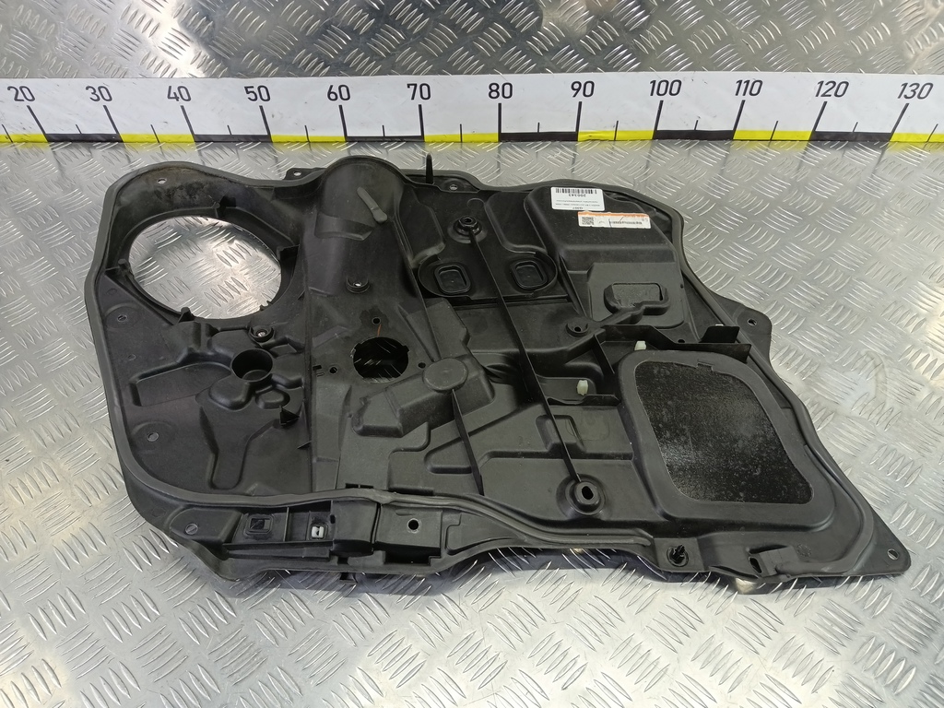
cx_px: 472
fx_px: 627
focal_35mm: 23
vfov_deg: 58.9
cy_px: 354
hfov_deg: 73.9
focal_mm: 4.11
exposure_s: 1/50
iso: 178
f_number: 1.6
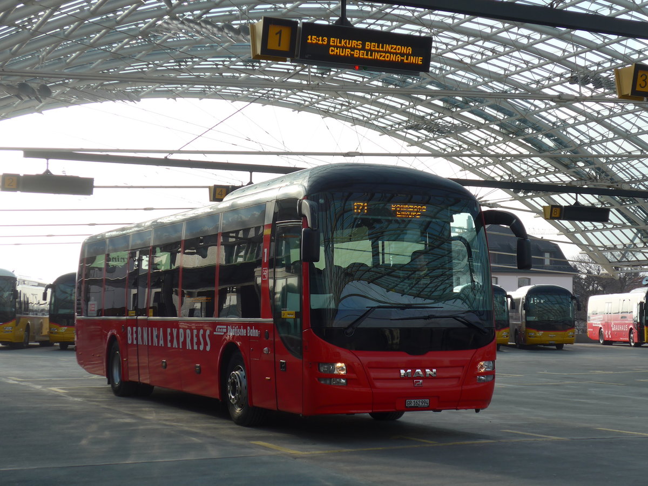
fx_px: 1161
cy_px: 243
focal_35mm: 62
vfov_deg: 23.7
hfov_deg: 31.2
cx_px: 324
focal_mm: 12.7
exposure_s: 1/400
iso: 80
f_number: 3.7
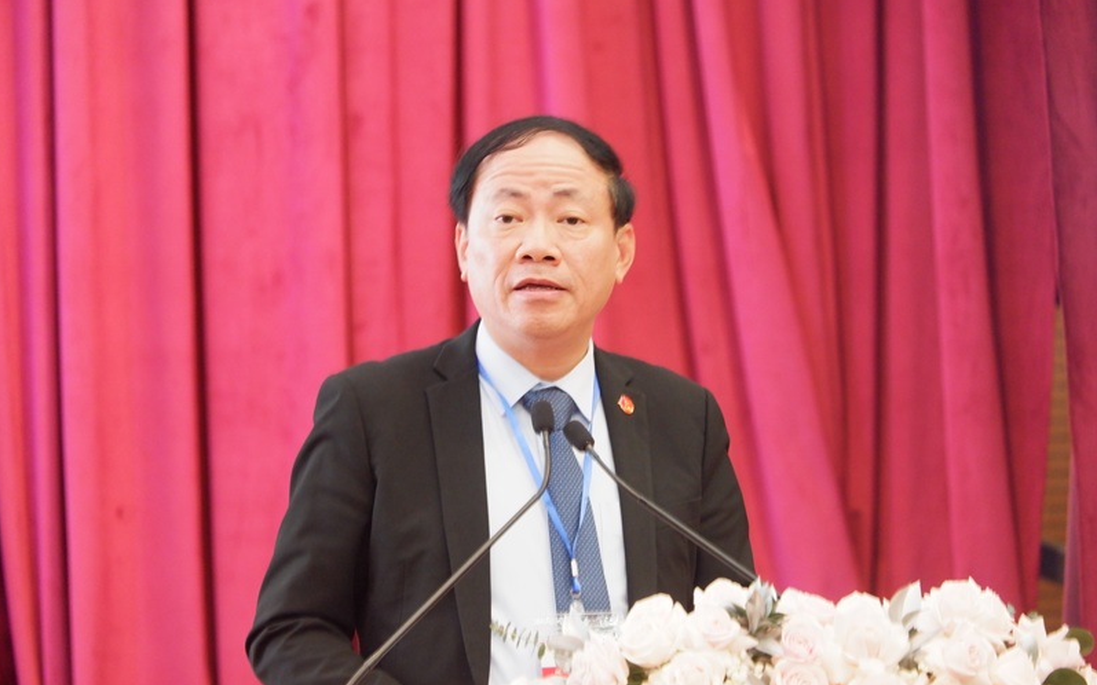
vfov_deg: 3.7
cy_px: 351
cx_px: 548
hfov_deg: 6.0
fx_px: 10553
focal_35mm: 353
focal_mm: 230
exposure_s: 1/20
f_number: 6.7
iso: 3200
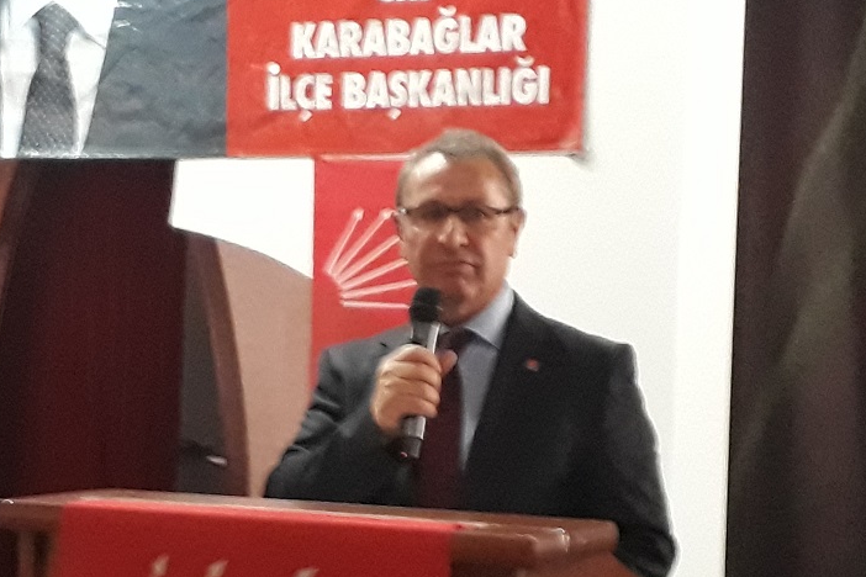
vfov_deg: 27.7
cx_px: 332
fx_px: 1155
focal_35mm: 48
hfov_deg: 40.9
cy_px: 428
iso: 400
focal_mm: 3.6
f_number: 1.9
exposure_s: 1/17
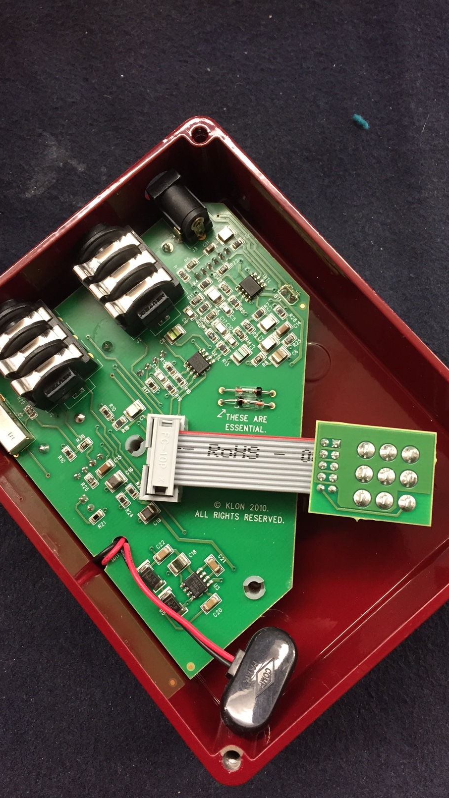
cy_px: 395
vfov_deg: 61.0
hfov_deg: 36.7
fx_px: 677
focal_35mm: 32
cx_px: 238
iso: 100
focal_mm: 4.15
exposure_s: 1/30
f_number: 2.2
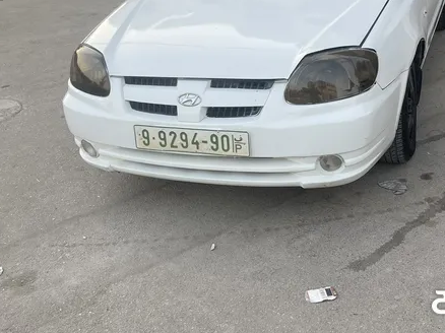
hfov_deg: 48.5
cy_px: 112
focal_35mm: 38
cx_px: 279
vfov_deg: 37.3
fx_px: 488
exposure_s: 1/278
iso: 40
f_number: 1.6
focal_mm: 5.1
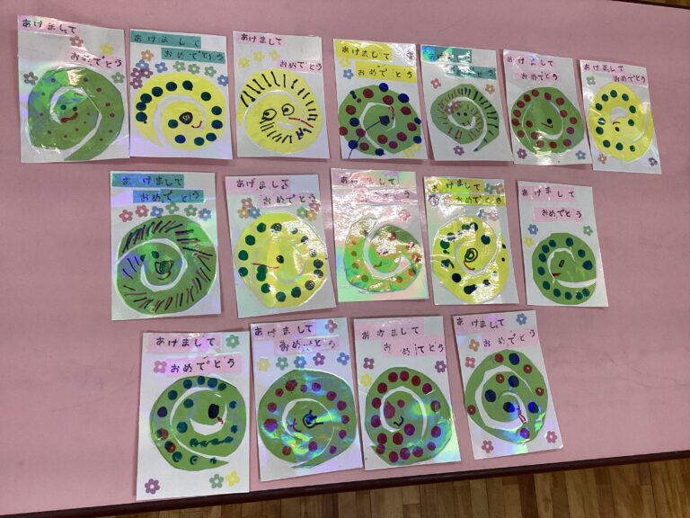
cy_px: 259
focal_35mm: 31
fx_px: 618
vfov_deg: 45.4
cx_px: 345
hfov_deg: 58.4
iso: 50
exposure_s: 1/100
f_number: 2.4
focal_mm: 3.3
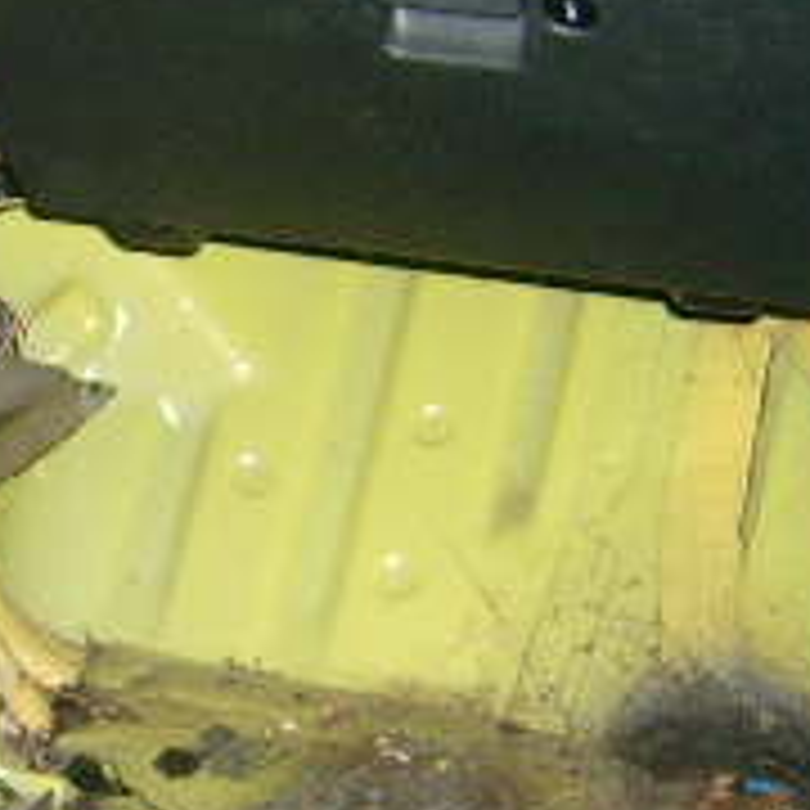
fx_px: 2912
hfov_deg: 15.2
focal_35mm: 110
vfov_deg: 15.8
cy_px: 405
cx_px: -202
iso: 100
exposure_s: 1/60
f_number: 2.8
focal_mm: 5.95
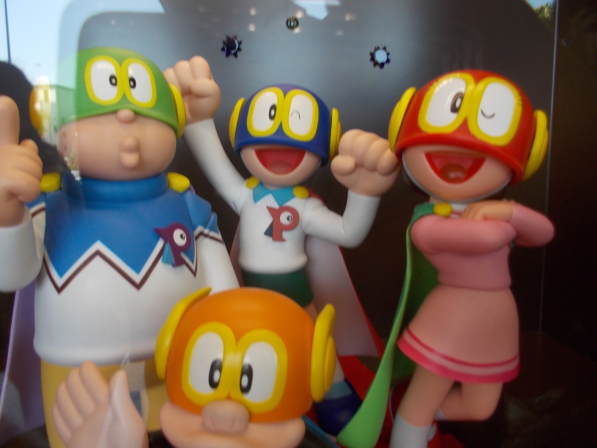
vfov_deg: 48.2
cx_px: 298
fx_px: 500
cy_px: 224
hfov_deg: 61.7
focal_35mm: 29
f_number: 3.3
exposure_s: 1/30
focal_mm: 4.1
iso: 80
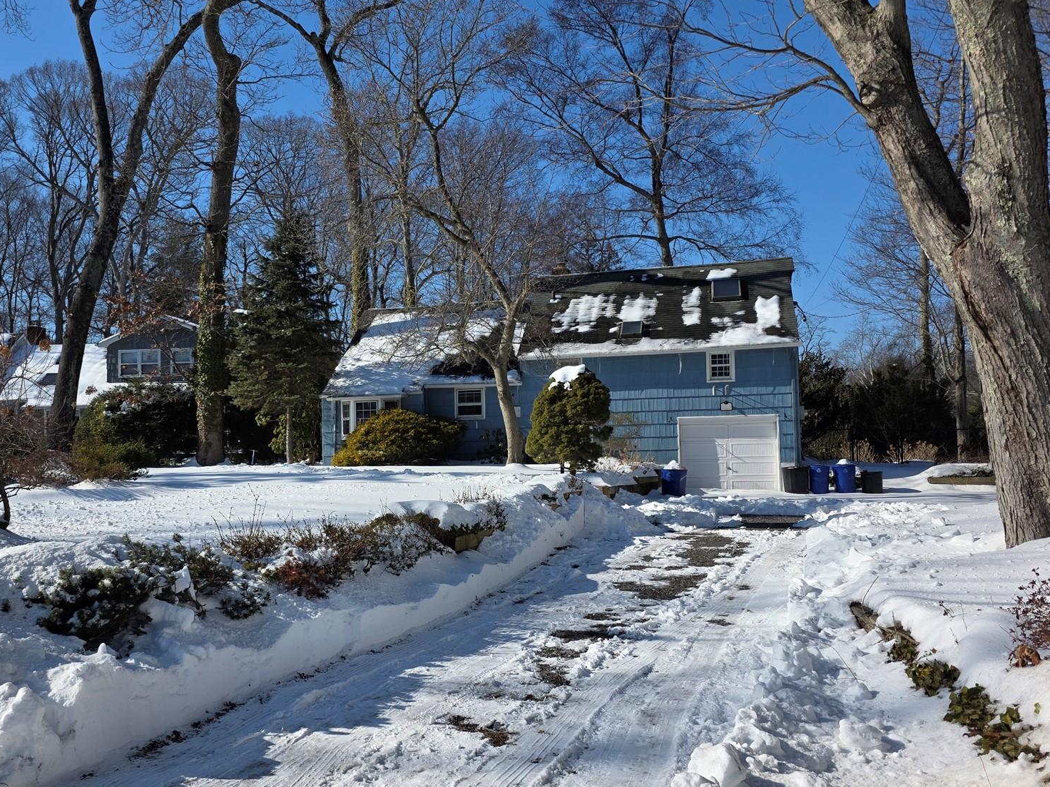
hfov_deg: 56.3
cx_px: 407
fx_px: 971
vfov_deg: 44.1
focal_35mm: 32
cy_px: 428
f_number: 1.7
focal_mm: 6.3
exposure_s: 1/7944
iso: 64
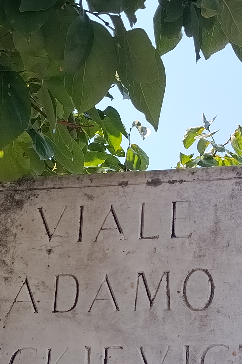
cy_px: 272
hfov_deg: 13.7
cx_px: 112
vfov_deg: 20.3
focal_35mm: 100
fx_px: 1008
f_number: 1.7
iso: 50
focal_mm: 5.24
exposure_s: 1/420
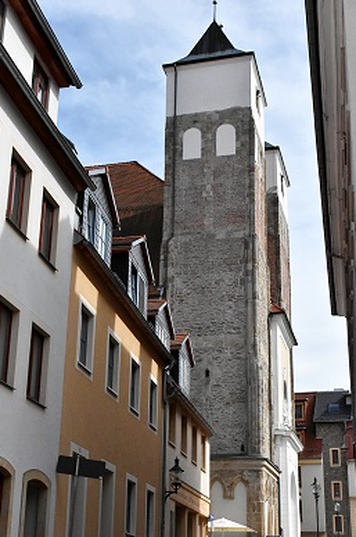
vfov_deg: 36.3
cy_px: 275
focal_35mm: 55
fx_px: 818
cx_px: 159
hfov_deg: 24.5
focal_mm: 32
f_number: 9
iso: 2500
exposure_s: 1/8000
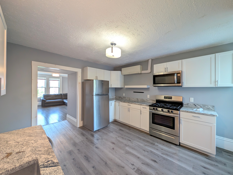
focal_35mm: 12
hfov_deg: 110.5
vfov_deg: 94.6
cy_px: 88
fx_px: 81
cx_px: 116
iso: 100
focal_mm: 2.23
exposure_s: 1/40
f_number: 1.95
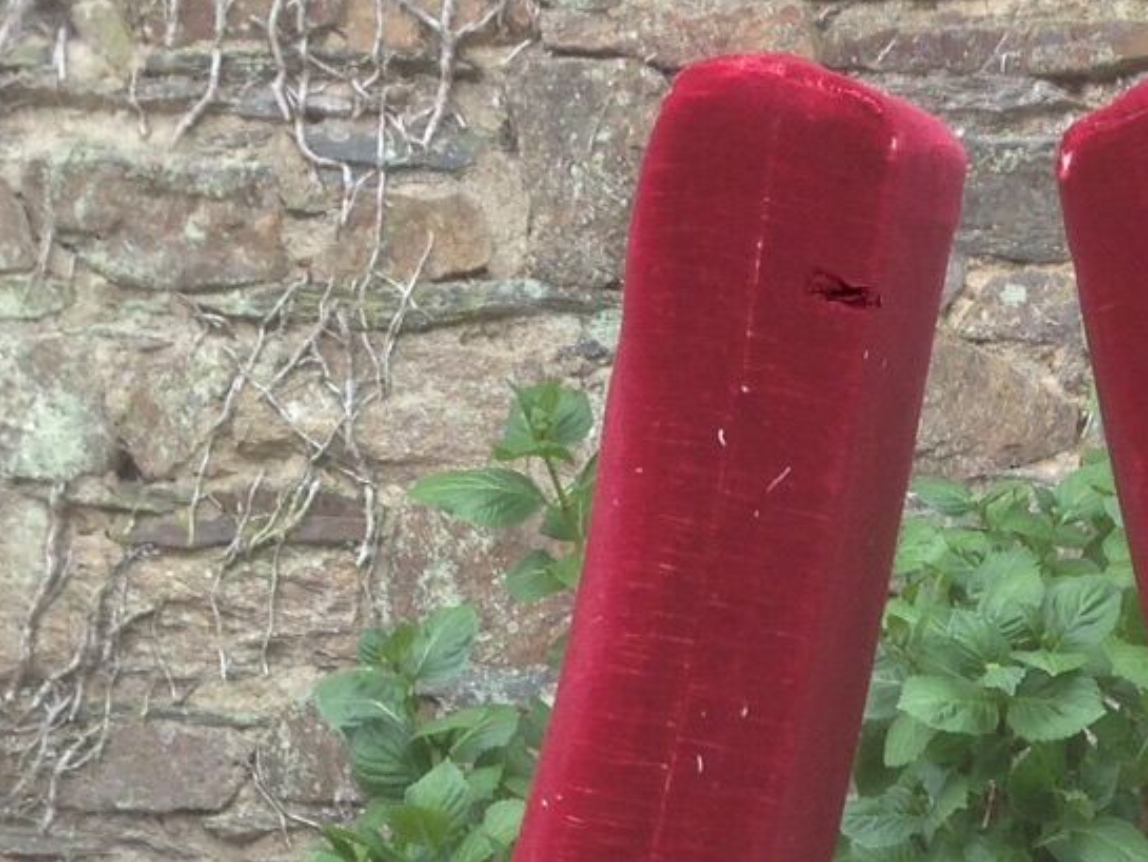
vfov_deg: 11.6
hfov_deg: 15.6
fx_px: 4113
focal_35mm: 124
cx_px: 1097
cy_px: 1134
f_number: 2.4
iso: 50
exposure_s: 1/60
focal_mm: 4.12
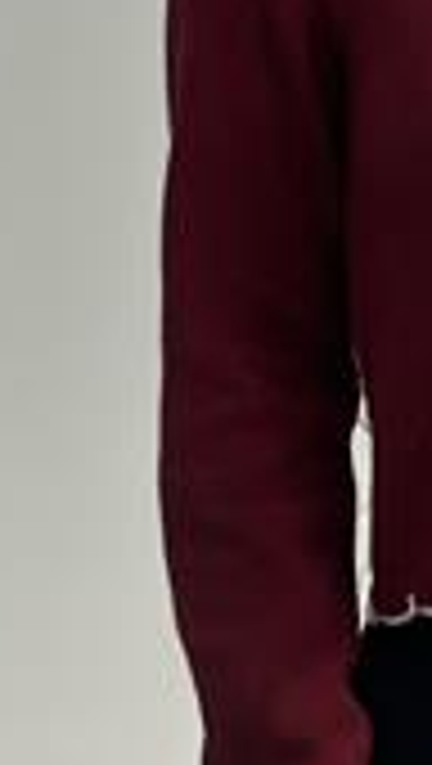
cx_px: 698
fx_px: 3330
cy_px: 353
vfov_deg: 13.1
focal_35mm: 164
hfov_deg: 7.3
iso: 64
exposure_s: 1/143
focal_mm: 6.86
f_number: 1.78
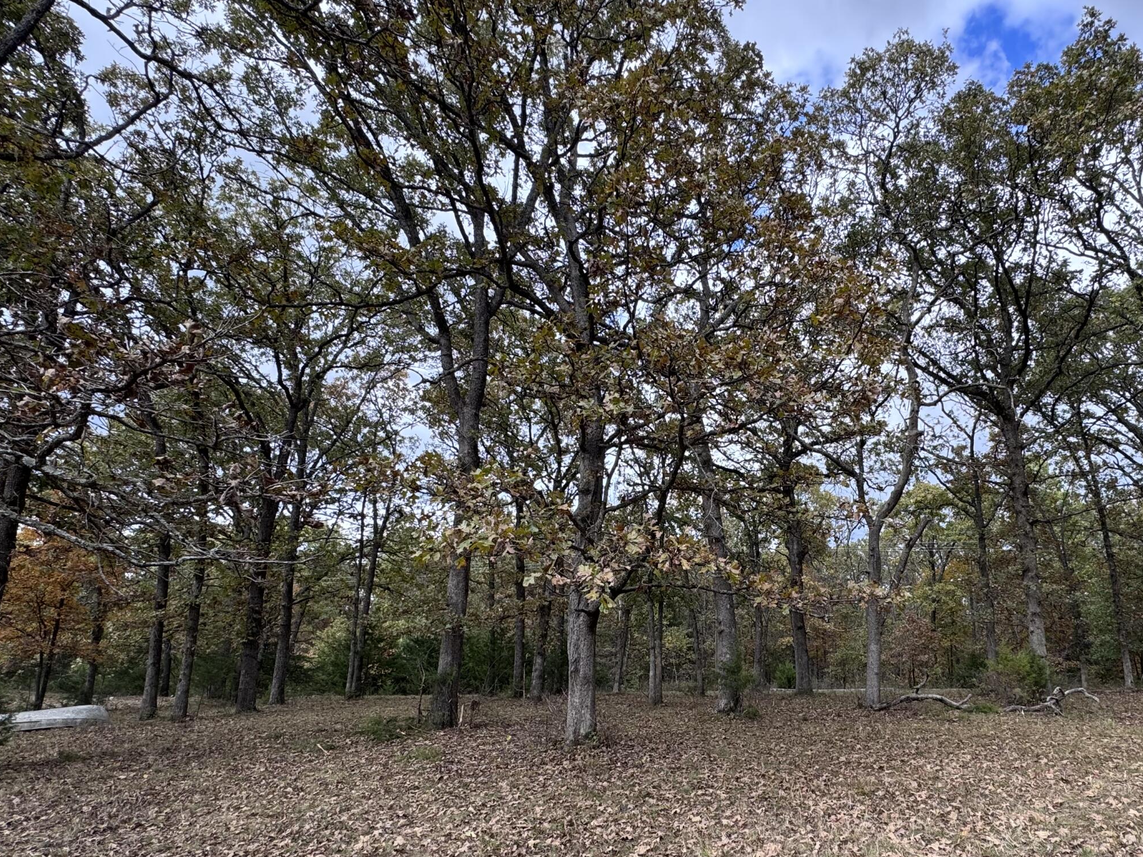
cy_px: 542
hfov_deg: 77.8
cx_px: 705
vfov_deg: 62.5
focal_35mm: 21
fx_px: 693
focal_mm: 2.22
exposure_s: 1/265
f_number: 2.2
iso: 40
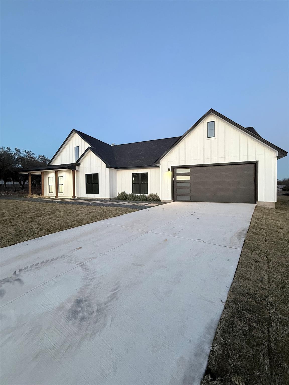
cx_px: 144
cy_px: 192
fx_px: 156
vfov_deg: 102.1
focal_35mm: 14
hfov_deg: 85.7
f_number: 2.2
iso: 400
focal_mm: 2.22
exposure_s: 1/60
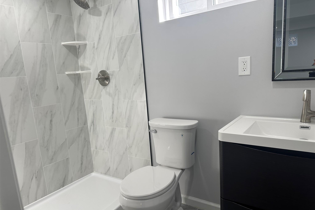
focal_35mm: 25
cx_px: 157
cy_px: 115
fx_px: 219
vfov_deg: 51.2
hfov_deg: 71.5
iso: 100
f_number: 1.78
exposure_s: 1/121
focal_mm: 6.86
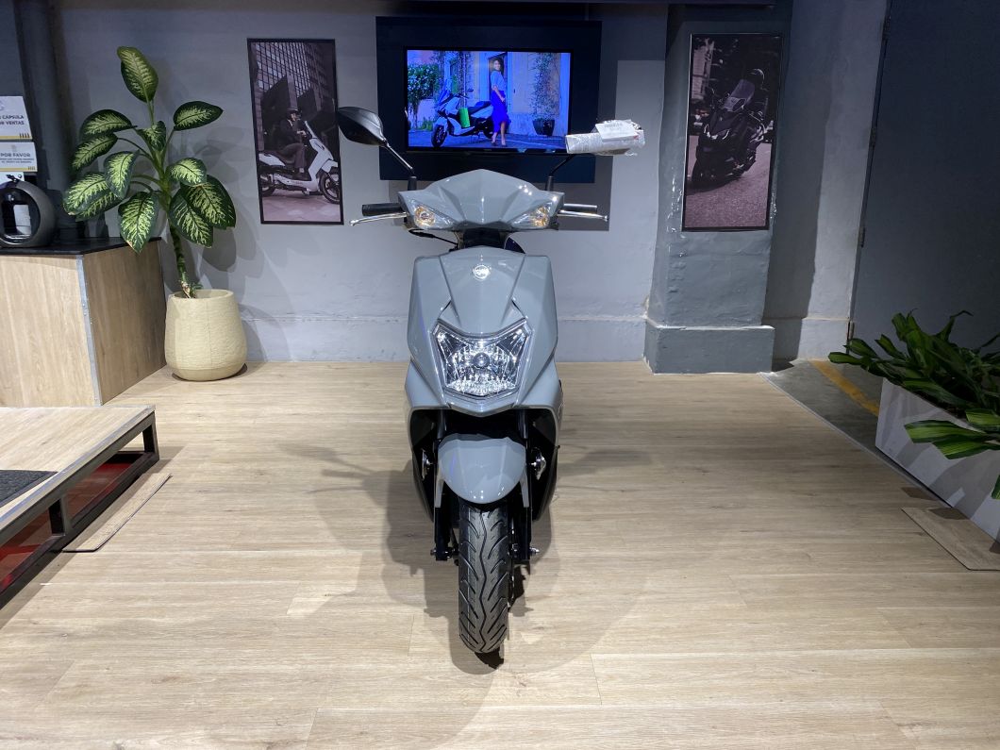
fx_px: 751
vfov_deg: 53.1
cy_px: 375
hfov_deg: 67.3
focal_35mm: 26
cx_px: 500
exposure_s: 1/100
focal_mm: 4.25
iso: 100
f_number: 1.8
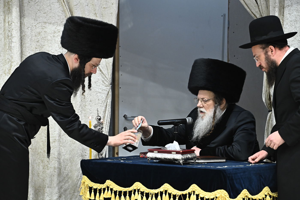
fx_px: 1583
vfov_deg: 7.2
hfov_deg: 10.8
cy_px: 100
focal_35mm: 190
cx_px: 150
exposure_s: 1/200
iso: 3200
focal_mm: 190
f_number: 8
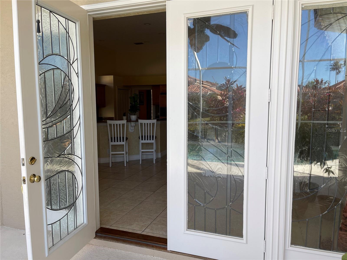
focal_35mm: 26
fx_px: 261
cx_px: 174
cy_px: 130
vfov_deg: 53.1
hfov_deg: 67.3
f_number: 1.6
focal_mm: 5.1
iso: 32
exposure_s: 1/364
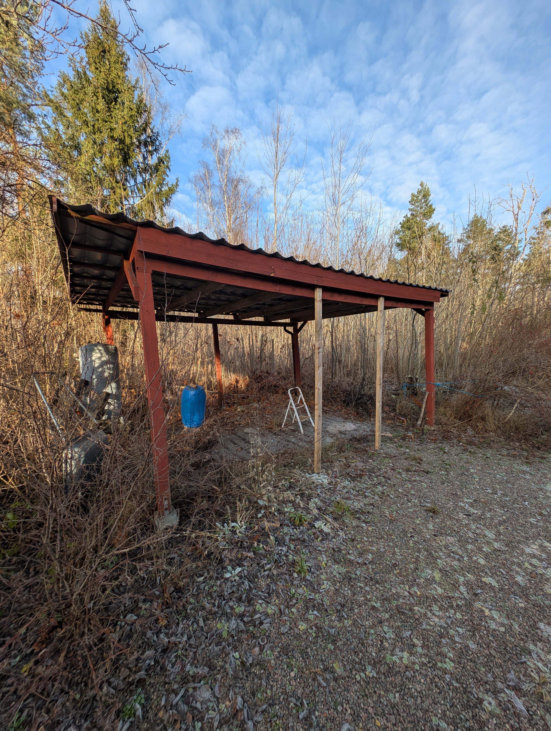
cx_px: 276
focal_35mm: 12
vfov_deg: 110.5
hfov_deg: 94.6
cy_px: 366
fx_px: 254
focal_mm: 2.23
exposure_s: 1/605
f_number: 1.95
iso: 41
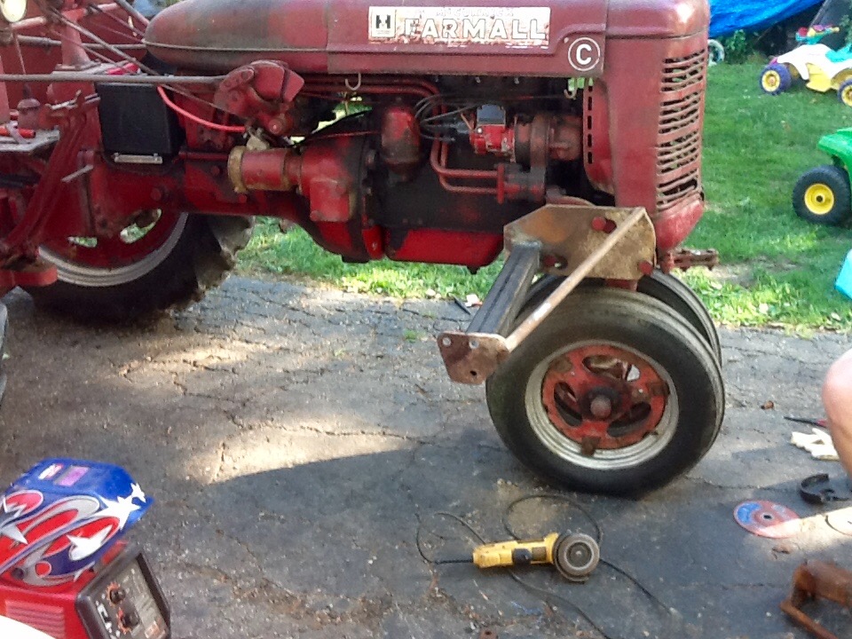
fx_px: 1083
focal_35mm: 44
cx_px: 426
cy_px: 320
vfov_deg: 32.9
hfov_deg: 42.9
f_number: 2.4
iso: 40
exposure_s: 1/30
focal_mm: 2.03
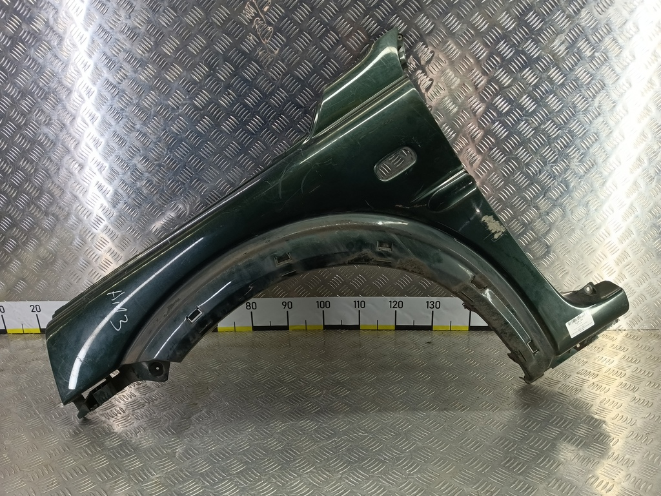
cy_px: 248
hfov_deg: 73.9
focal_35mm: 23
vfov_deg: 58.9
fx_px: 439
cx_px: 330
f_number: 1.6
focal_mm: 4.11
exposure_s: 1/50
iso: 123
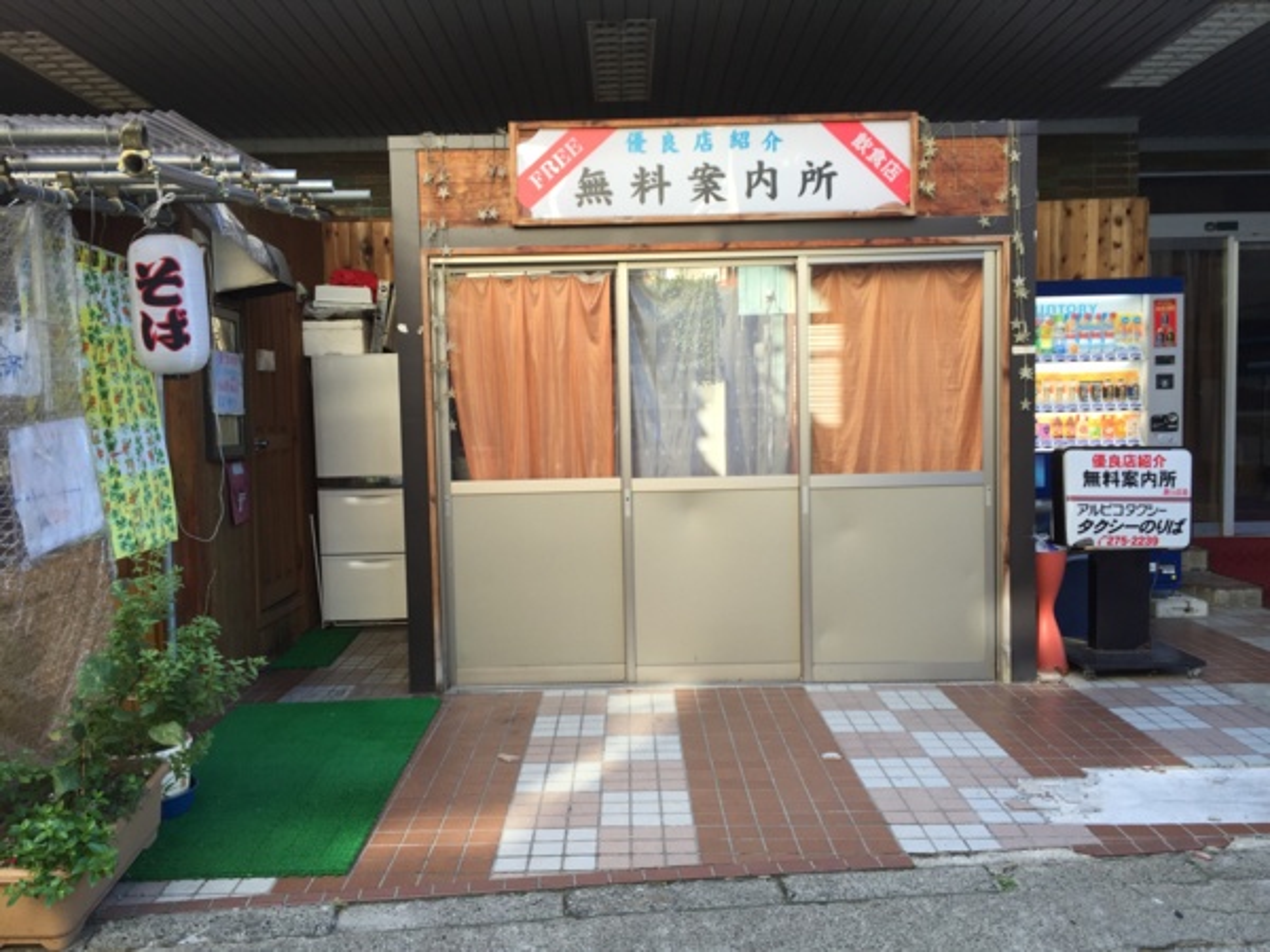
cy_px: 476
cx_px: 635
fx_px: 1064
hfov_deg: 61.7
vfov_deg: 48.2
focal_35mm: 29
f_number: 2.2
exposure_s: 1/120
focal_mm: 4.15
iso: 32
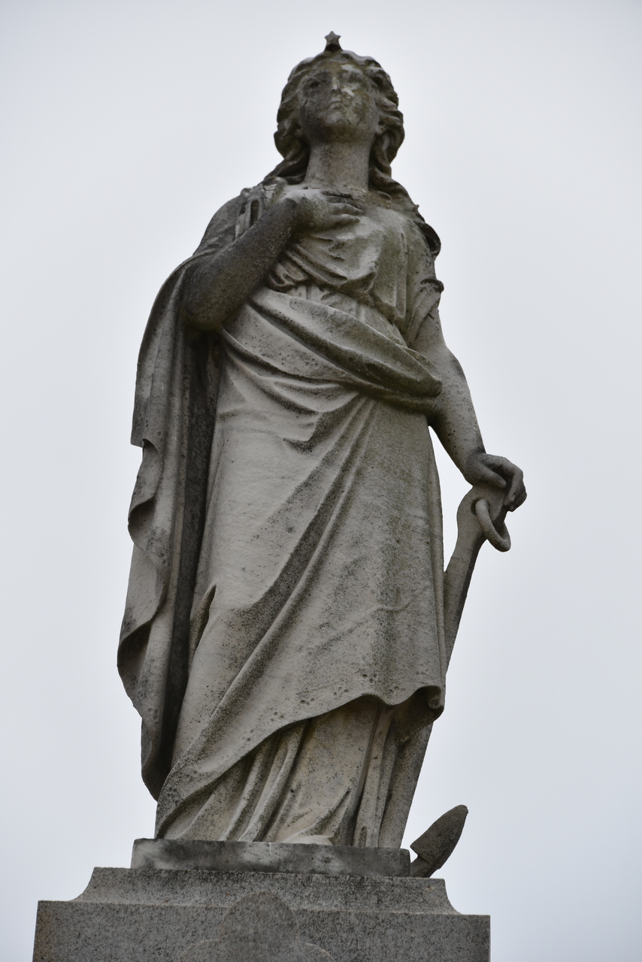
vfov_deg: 9.8
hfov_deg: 6.5
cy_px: 481
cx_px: 321
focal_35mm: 210
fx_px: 5614
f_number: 8
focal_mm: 210
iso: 100
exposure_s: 1/500
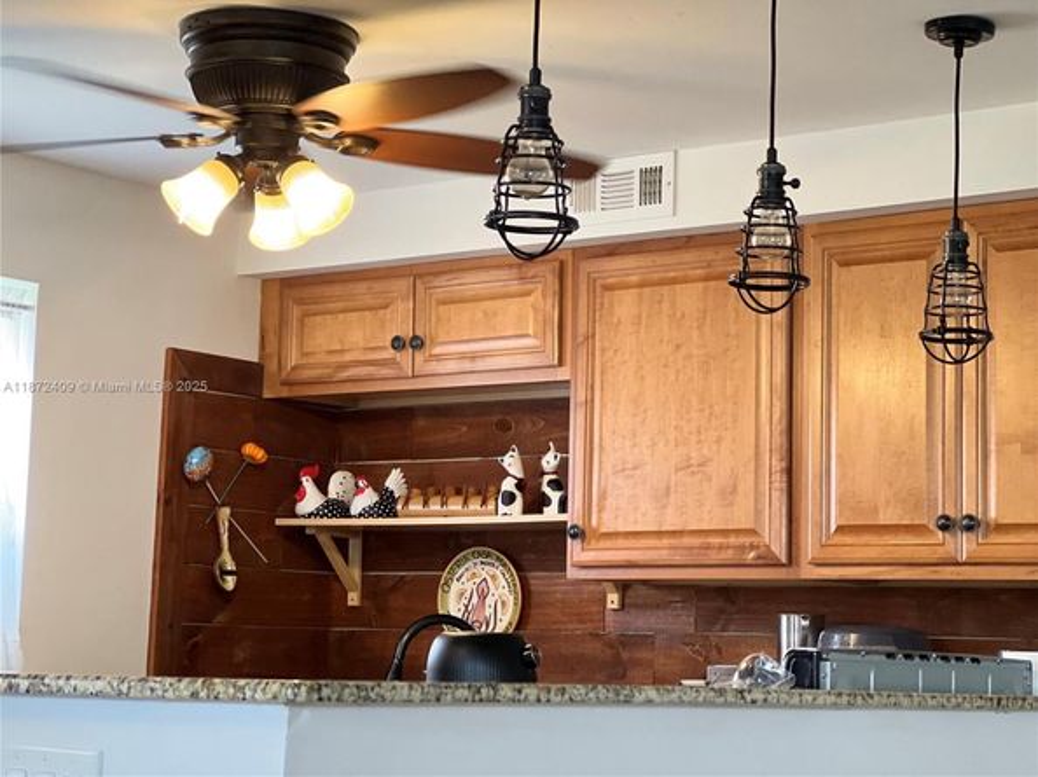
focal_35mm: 77
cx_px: 519
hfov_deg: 25.3
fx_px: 2308
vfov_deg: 19.1
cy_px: 388
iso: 400
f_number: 2.8
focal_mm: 9
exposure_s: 1/40
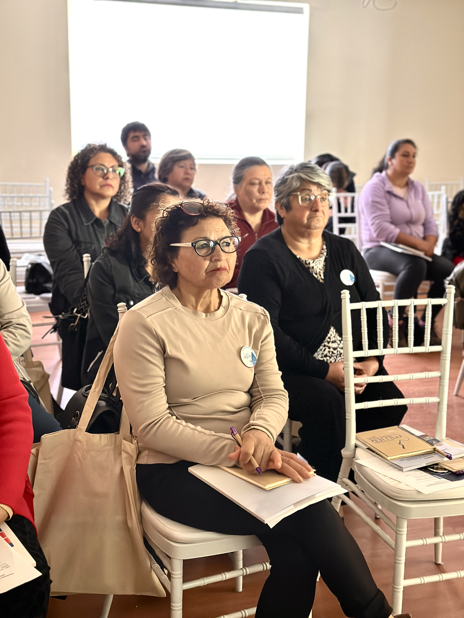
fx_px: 858
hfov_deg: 30.3
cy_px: 309
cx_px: 232
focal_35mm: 48
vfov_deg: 39.7
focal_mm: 6.86
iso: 640
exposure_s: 1/40
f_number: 1.78
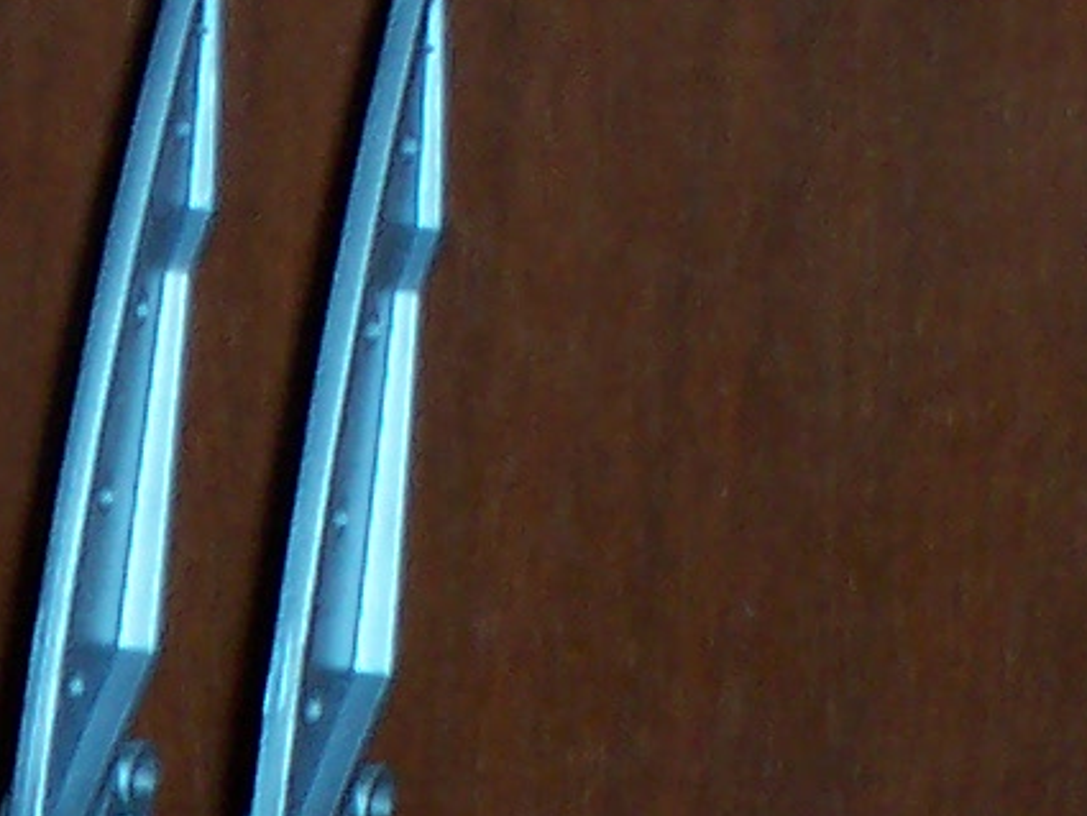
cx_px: -412
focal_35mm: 531
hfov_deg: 3.7
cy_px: 1829
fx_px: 16679
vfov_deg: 2.8
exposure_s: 1/90
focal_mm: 16.8
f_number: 4.8
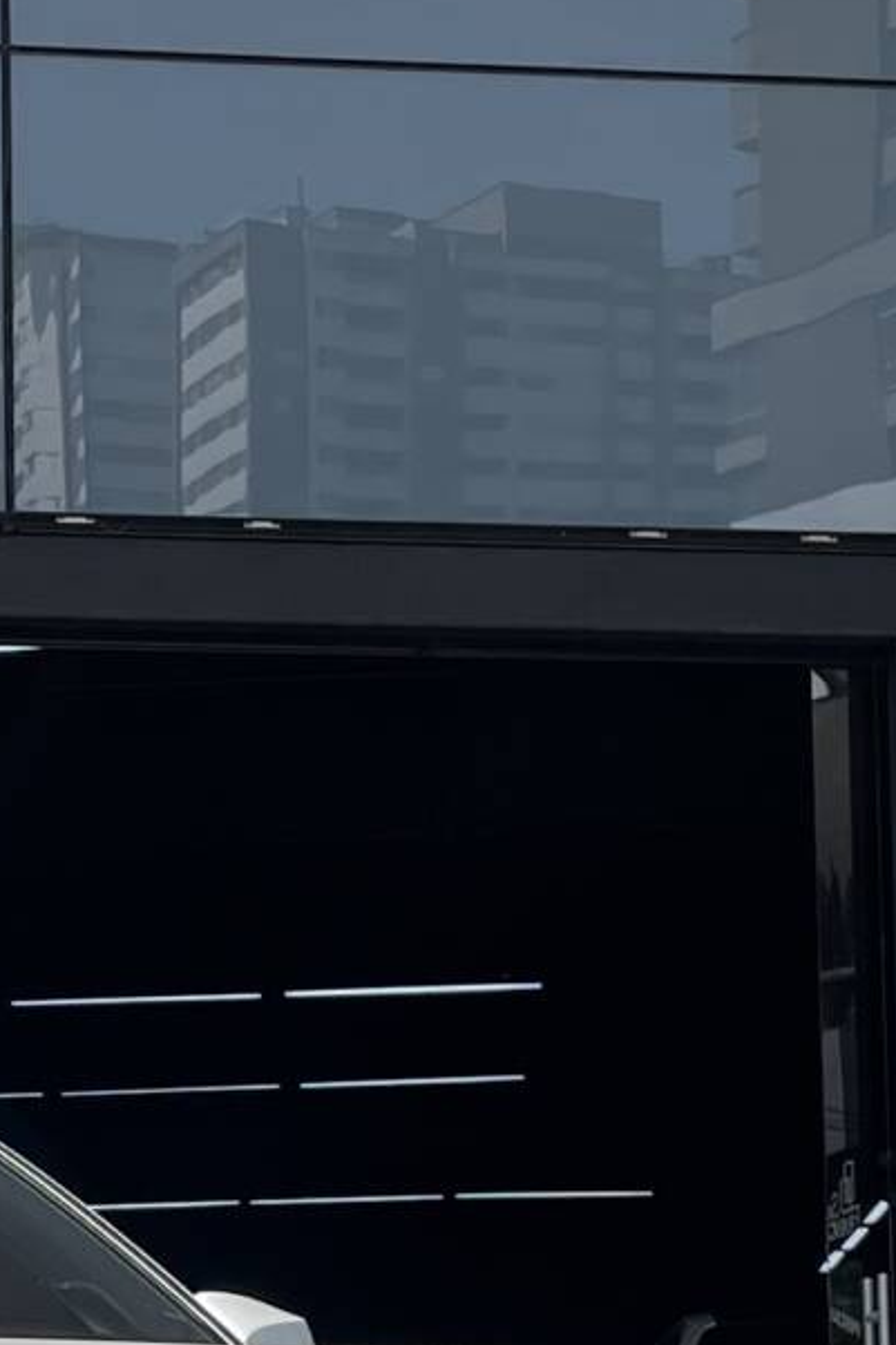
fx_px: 4295
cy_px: 1361
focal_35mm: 115
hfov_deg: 11.6
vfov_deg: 17.4
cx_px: -311
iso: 32
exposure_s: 1/2959
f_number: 1.6
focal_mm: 4.2
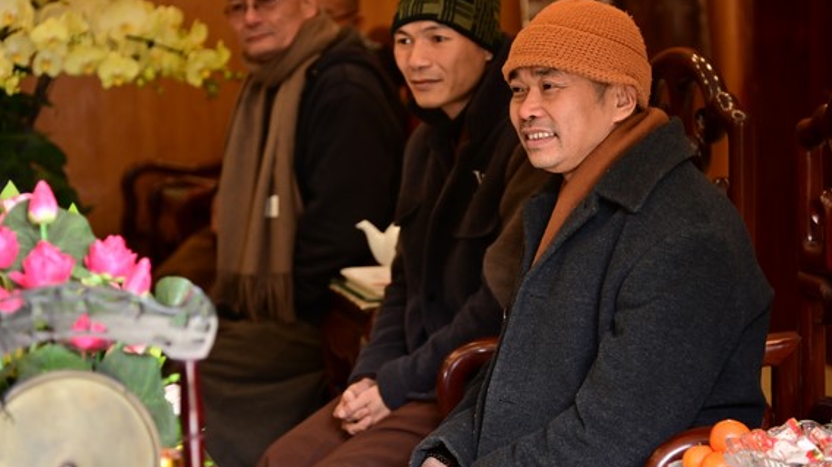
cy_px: 196
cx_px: 407
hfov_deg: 20.8
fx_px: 2271
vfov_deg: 11.7
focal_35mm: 103
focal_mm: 86
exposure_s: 1/100
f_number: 4
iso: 1000
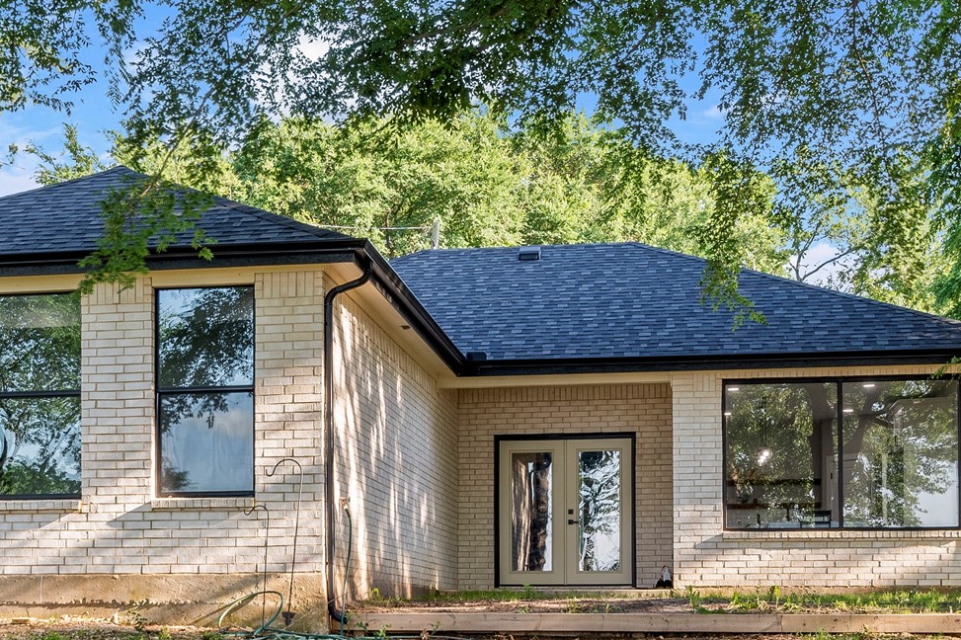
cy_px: 567
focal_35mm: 67
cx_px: 281
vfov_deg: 19.9
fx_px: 1788
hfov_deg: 29.8
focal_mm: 20
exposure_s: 1/13
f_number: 9
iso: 100
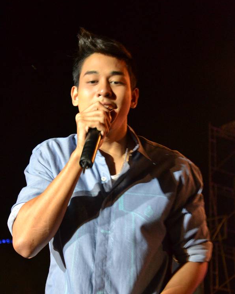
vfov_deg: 19.4
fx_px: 860
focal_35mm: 99
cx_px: 118
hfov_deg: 15.6
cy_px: 162
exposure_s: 1/100
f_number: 5
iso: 3200
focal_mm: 58
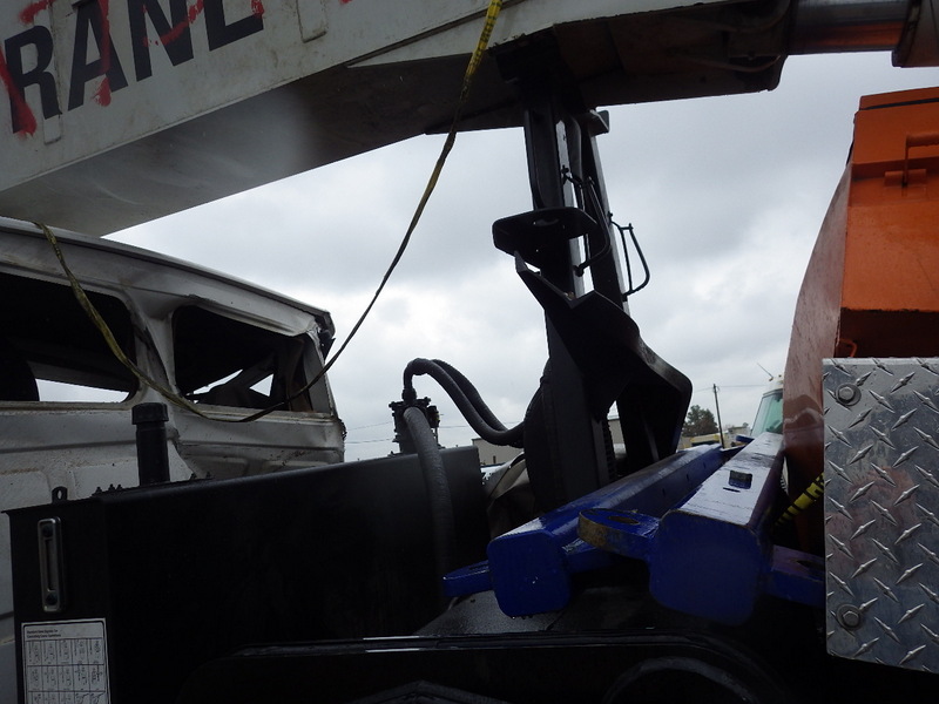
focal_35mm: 25
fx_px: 678
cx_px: 470
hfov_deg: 69.4
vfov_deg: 54.9
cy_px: 352
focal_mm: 4.5
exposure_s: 1/1250
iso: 125
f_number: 2.8
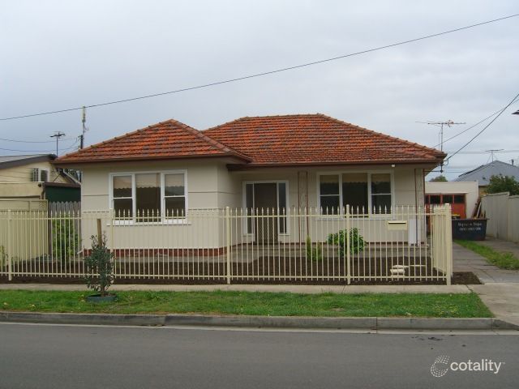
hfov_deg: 49.0
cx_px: 260
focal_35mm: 38
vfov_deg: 37.7
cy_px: 194
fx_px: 570
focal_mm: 7.9
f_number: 4
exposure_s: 1/250
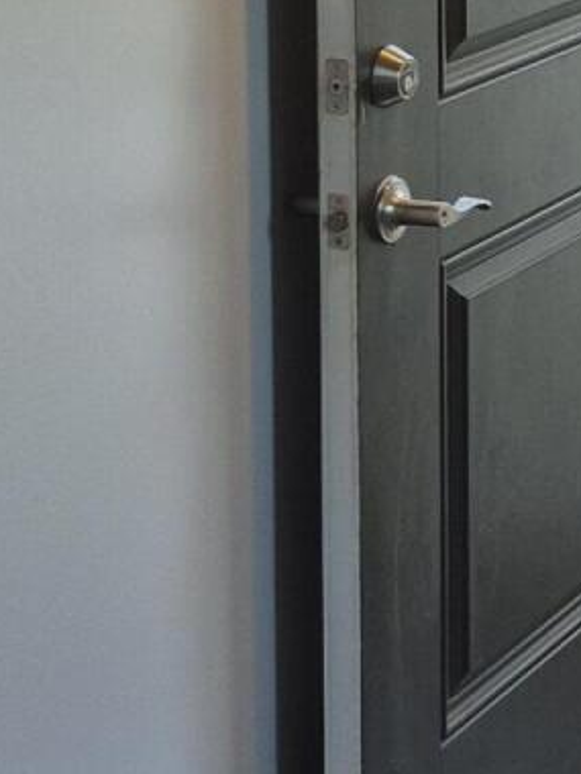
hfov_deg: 11.4
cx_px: 1029
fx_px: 2708
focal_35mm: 121
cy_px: -202
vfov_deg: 15.6
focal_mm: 5.4
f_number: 1.8
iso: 64
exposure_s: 1/120
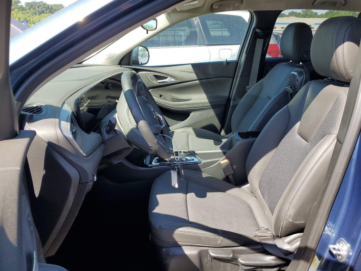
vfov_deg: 53.1
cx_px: 180
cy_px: 136
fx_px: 271
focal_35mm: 26
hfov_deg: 67.3
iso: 50
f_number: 1.5
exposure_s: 1/588
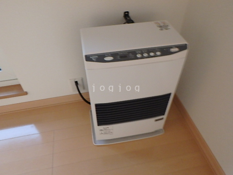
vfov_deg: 53.1
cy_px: 88
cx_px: 116
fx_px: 175
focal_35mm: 26
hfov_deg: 67.3
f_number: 4.3
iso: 800
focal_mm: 4.7
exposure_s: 1/25
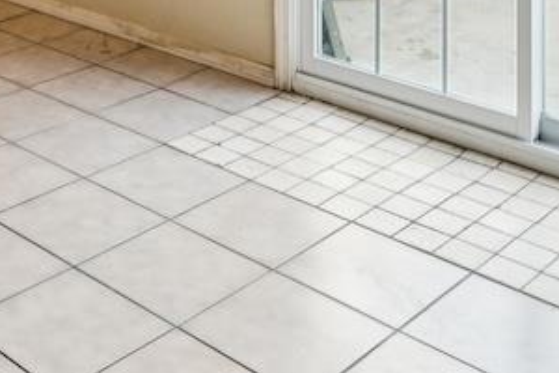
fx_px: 1047
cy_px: -293
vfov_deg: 16.8
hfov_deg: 29.1
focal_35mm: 67
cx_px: 99
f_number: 13
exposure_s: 1/10
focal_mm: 15.8
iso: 400
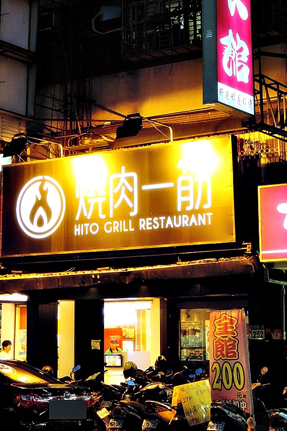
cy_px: 68
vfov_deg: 24.0
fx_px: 993
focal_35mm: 83
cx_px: 107
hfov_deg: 16.4
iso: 400
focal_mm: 9.6
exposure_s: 1/30
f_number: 3.7
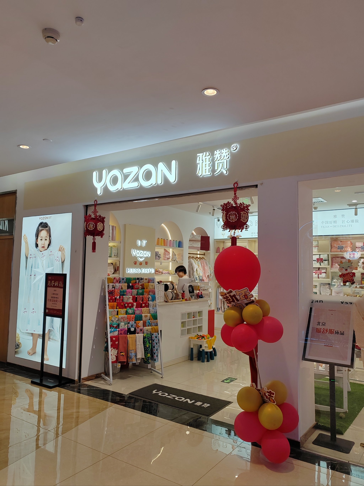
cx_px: 182
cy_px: 243
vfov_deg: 65.3
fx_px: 379
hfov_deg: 51.4
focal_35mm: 27
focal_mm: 5.52
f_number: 1.9
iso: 100
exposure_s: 1/192
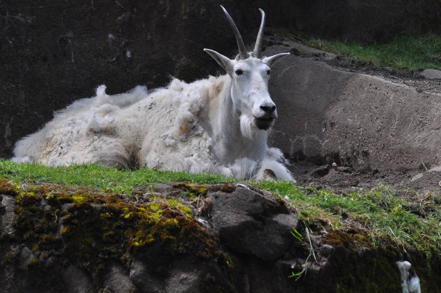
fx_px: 2019
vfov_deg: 8.3
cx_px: 220
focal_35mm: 165
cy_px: 146
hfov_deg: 12.5
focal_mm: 110
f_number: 5
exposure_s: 1/1250
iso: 400
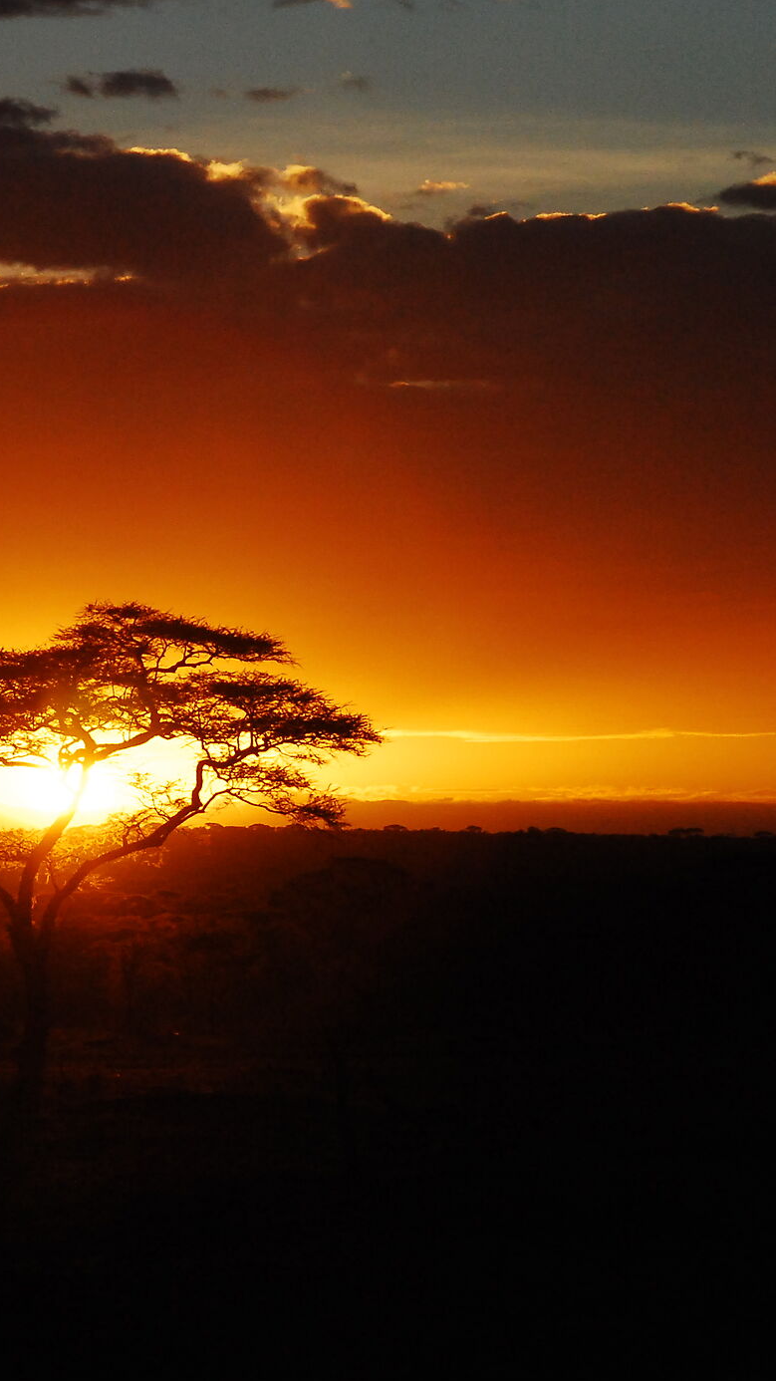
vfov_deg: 9.9
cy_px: 616
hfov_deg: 5.6
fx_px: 7979
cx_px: 115
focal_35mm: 218
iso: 800
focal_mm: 80
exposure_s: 1/2000
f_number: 11
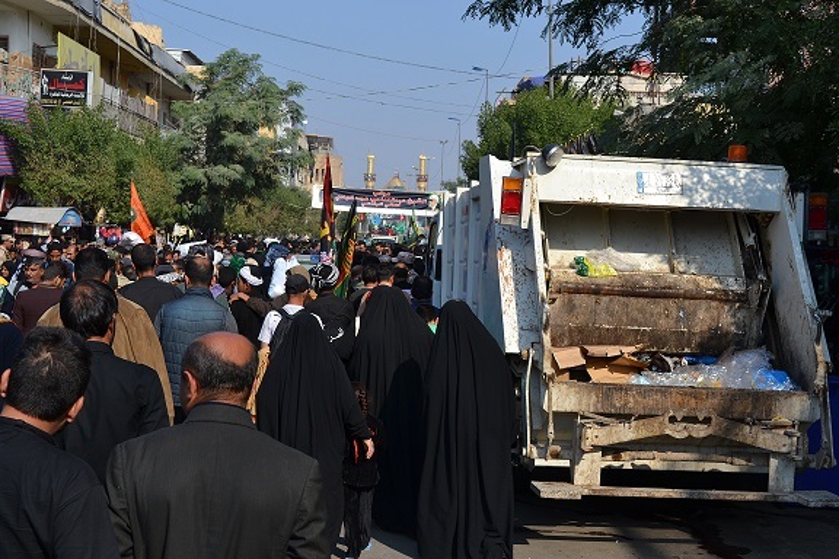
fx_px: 1258
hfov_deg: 36.9
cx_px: 420
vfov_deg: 25.1
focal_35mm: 54
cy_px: 280
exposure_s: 1/320
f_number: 9
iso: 100
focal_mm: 36
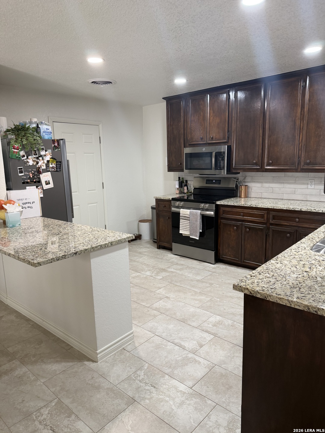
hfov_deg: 56.8
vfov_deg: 71.6
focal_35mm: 24
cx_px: 162
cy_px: 216
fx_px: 300
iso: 160
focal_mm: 6.76
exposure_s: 1/60
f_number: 1.78
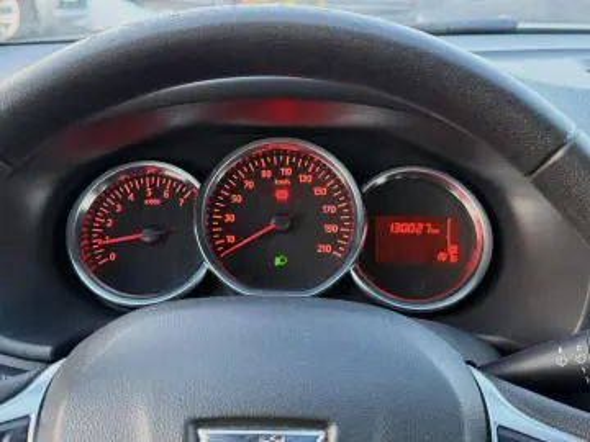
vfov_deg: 30.3
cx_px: 295
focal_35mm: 48
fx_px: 818
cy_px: 221
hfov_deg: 39.7
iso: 400
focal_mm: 6.76
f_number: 1.78
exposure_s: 1/40
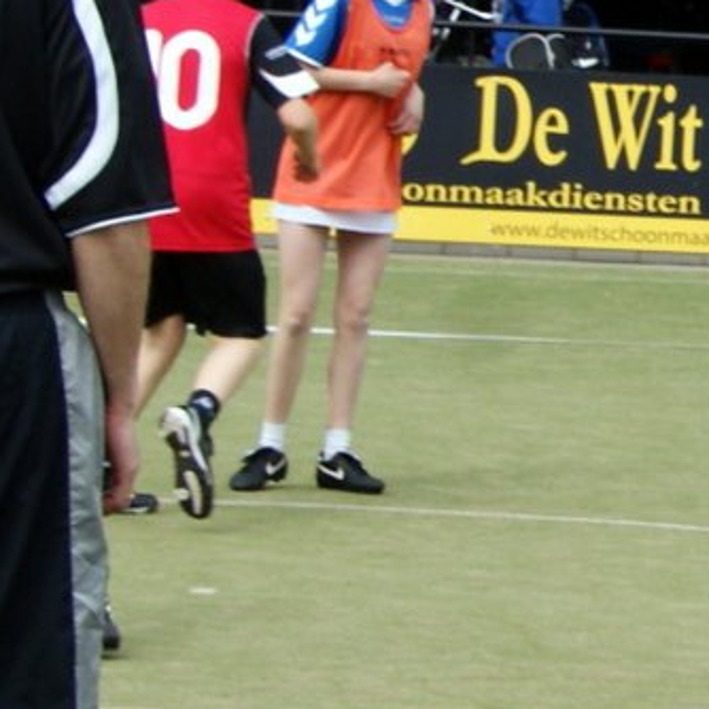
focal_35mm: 214
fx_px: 4960
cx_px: 877
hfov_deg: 8.1
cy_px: -109
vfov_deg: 8.1
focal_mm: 35
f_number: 9
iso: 200
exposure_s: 1/250
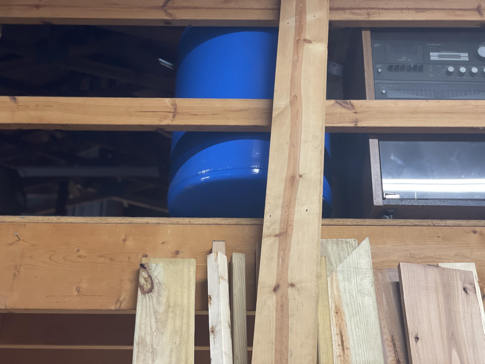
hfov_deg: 36.8
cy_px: 182
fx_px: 729
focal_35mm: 52
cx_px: 242
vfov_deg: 28.0
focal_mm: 6
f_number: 2
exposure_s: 1/40
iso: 160
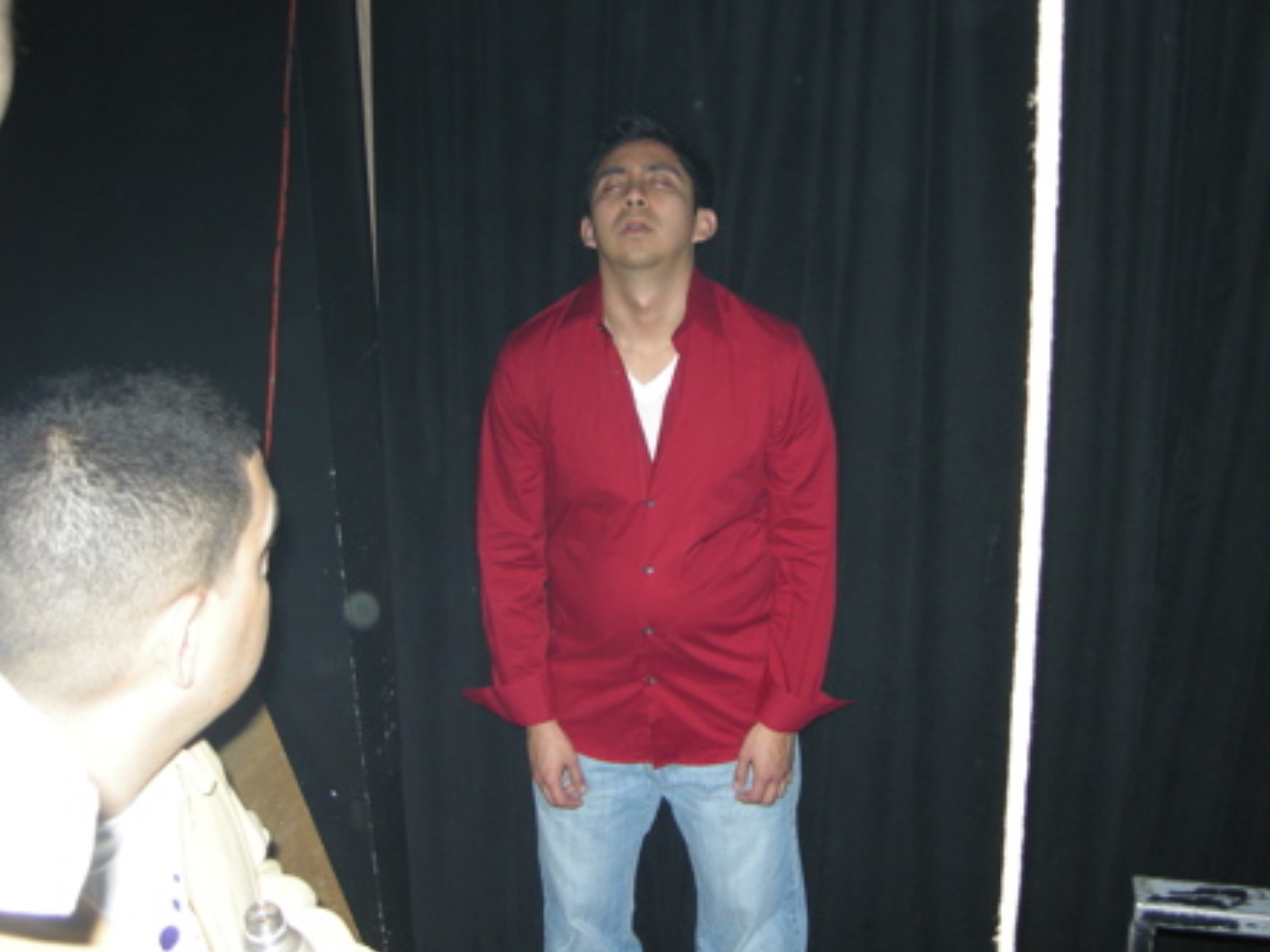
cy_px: 435
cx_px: 689
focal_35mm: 41
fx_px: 1504
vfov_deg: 35.1
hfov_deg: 45.7
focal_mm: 7.5
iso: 127
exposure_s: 1/60
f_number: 2.7
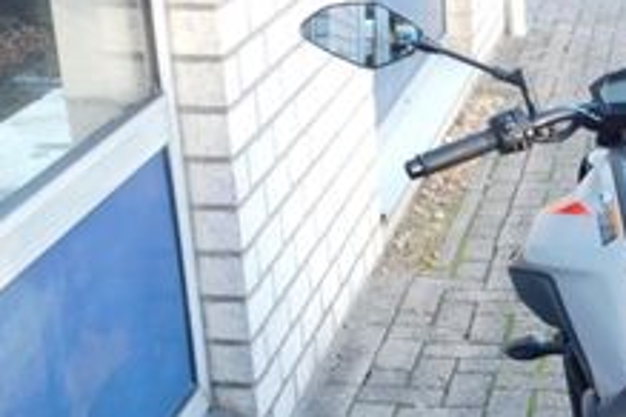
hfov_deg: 21.1
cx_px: 709
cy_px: 580
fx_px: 1582
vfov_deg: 14.3
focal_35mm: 91
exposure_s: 1/40
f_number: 3.2
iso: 125
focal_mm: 5.3
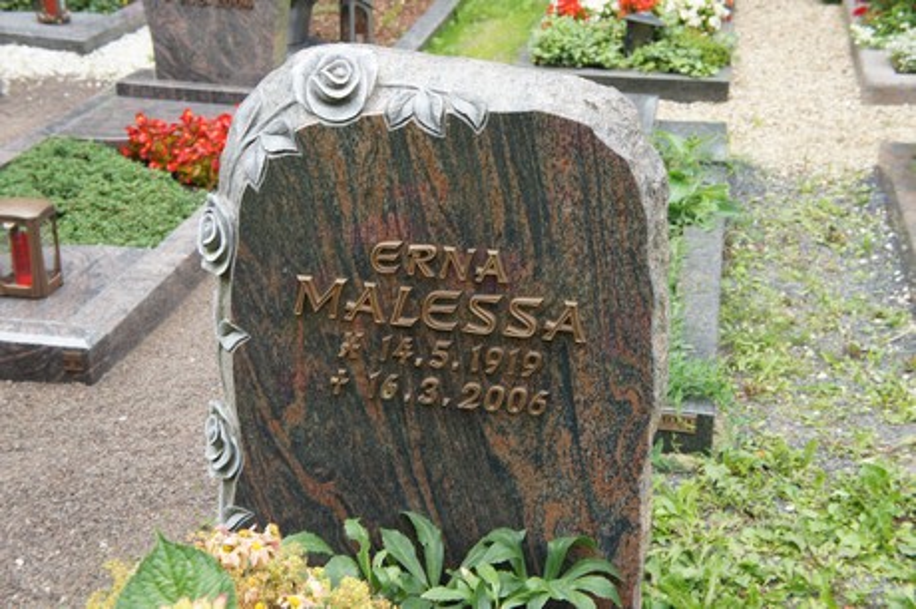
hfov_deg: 37.9
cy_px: 304
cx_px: 458
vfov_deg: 25.7
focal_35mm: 52
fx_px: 1335
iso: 200
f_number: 5.6
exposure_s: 1/125
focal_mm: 35
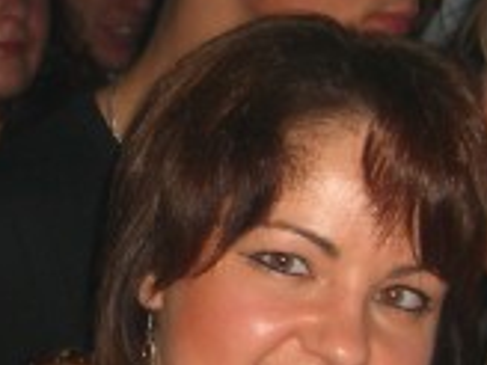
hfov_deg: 14.2
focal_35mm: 139
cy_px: 279
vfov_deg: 10.6
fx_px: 1956
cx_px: 190
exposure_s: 1/60
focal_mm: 7.9
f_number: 2.8
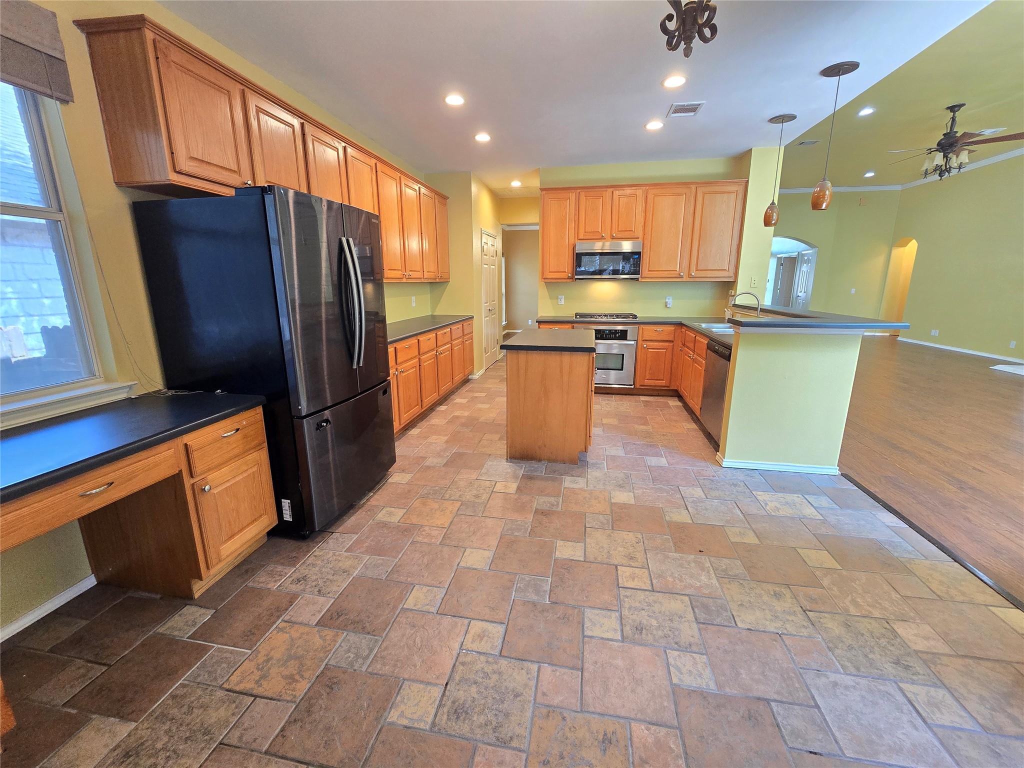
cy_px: 384
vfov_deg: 89.9
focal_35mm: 13
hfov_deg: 106.2
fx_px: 385
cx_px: 512
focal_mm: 2.2
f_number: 2.2
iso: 320
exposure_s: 1/60
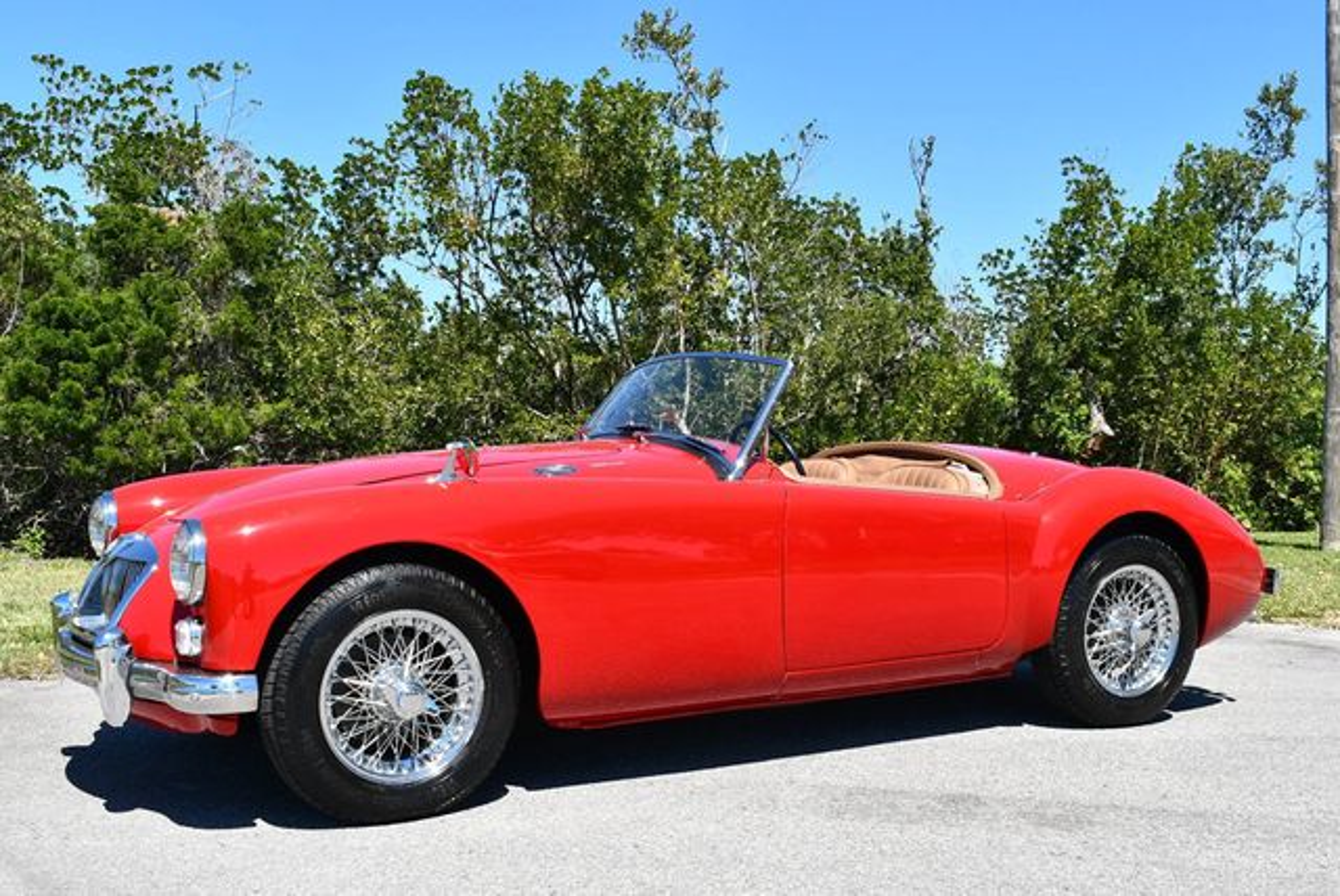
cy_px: 448
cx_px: 670
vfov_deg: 32.0
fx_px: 1565
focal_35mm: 42
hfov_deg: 46.4
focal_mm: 21
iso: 110
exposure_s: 1/250
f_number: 8
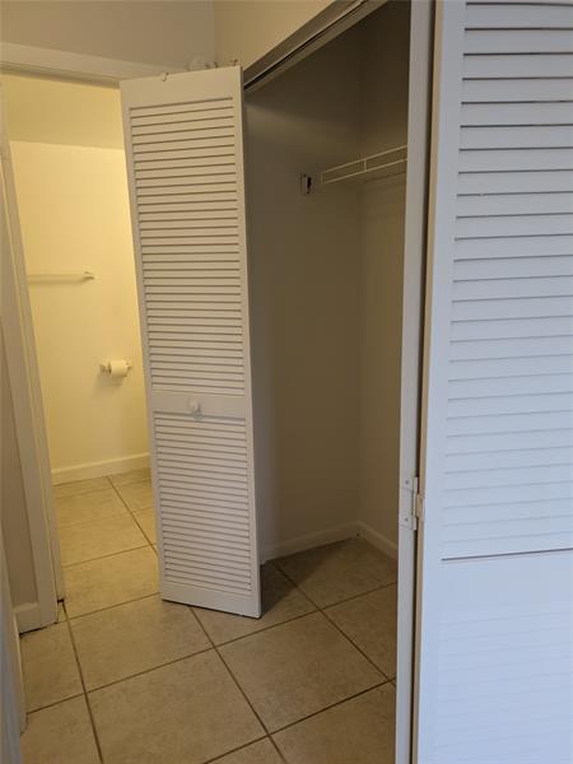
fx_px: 552
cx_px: 286
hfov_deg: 54.9
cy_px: 382
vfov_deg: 69.4
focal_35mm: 25
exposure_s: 1/120
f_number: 1.89
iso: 279
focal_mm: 5.43
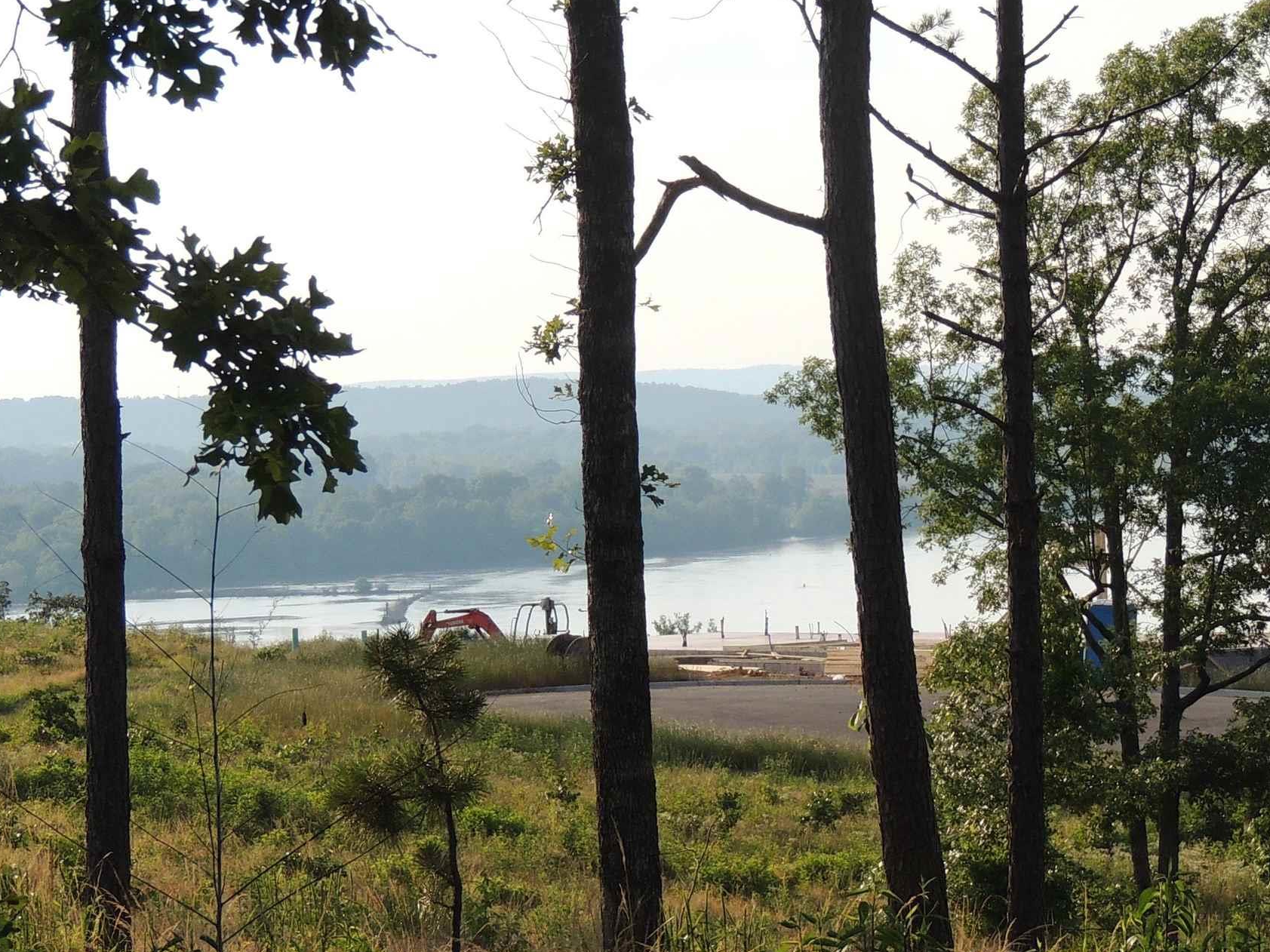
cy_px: 563
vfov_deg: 6.8
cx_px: 681
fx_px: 8034
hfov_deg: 9.0
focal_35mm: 219
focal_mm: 21.4
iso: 100
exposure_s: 1/640
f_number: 4.2
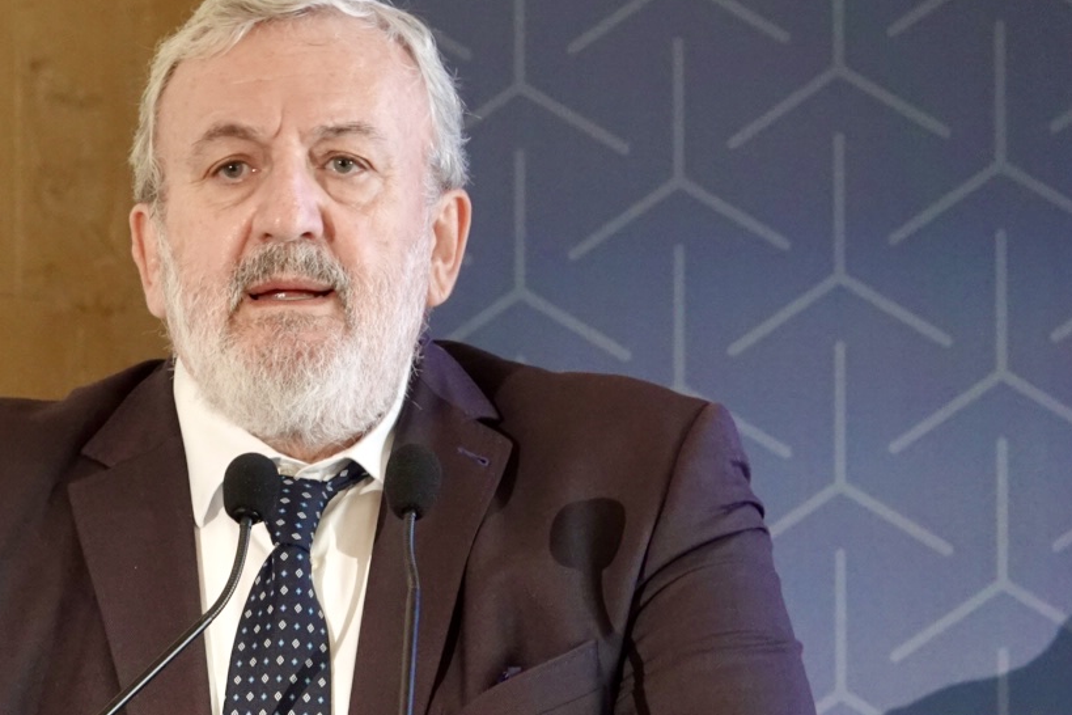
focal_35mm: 525
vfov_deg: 2.6
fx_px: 15632
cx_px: 73
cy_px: 509
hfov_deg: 3.9
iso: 800
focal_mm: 97.49
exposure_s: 1/30
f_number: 4
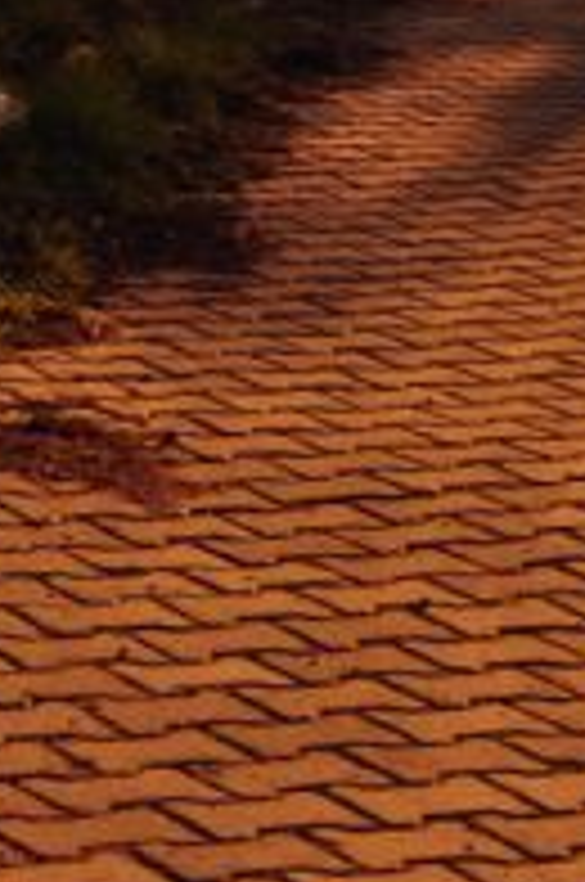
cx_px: 306
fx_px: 4785
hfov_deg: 7.0
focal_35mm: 196
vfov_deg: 9.6
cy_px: -1058
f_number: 10
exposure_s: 1/100
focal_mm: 25
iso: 100
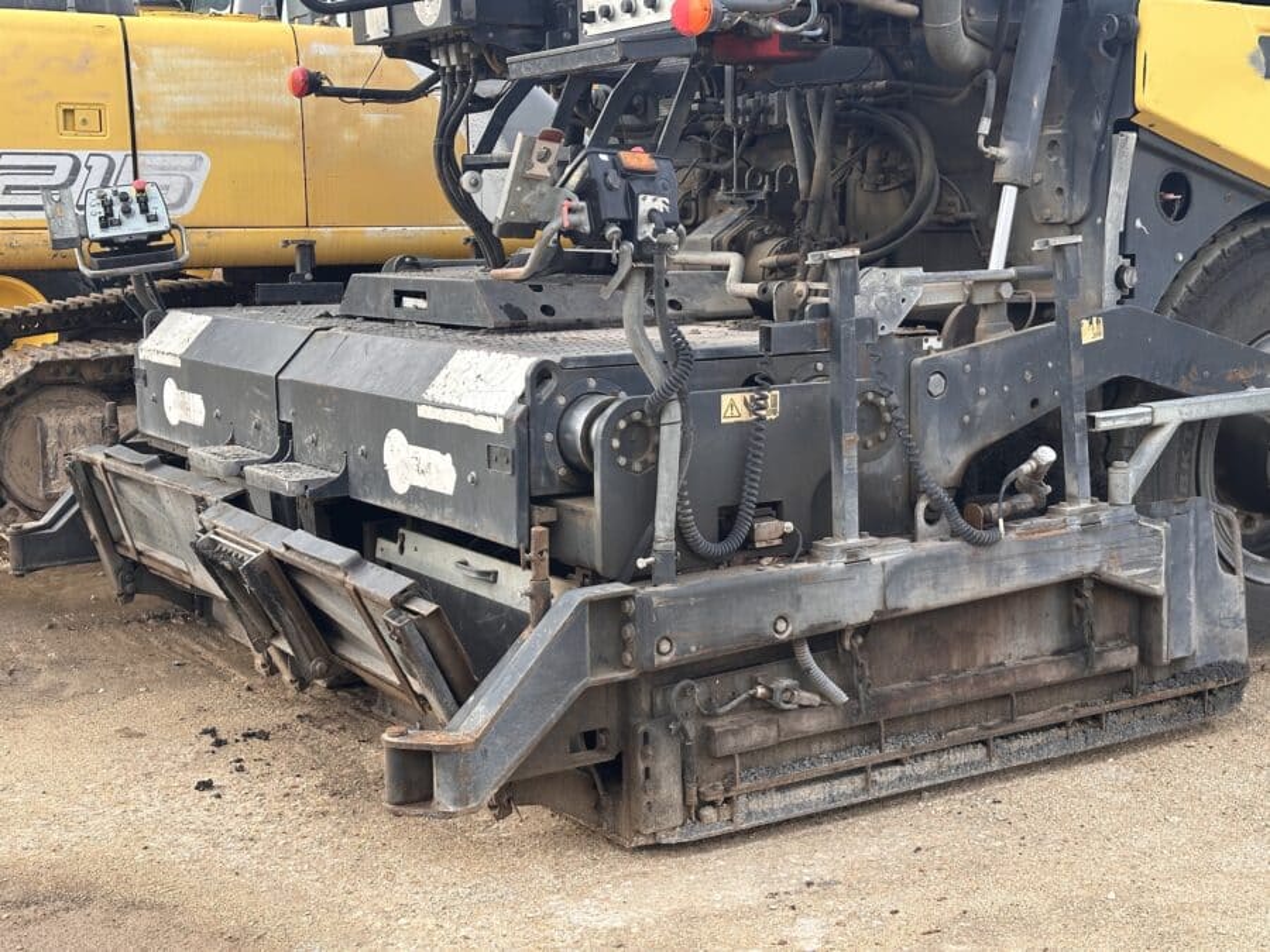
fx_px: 1761
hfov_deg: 39.7
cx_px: 635
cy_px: 476
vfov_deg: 30.3
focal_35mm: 48
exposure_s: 1/343
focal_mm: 6.86
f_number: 1.78
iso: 64
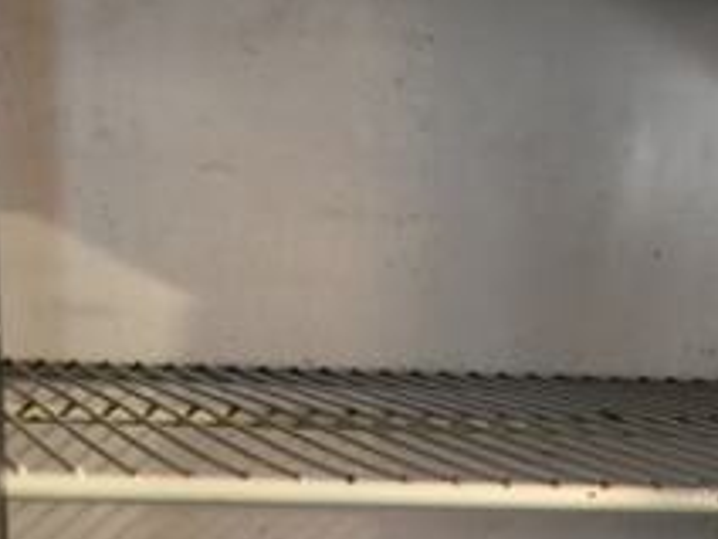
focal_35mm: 112
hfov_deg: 17.3
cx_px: 681
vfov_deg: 12.0
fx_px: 2323
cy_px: 1029
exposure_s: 1/30
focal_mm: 18
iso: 1600
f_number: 3.5
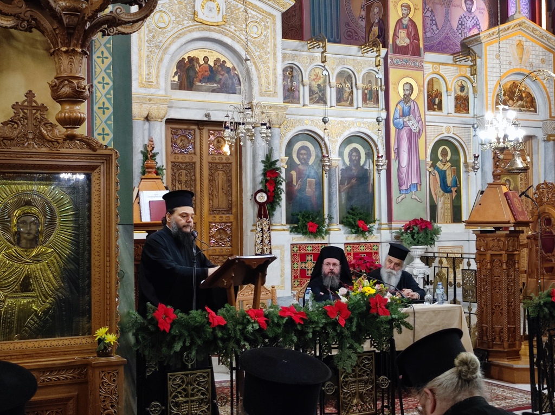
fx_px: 400
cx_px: 278
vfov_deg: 54.8
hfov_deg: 69.4
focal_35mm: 25
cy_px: 208
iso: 771
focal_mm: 4.7
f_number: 1.79
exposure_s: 1/33
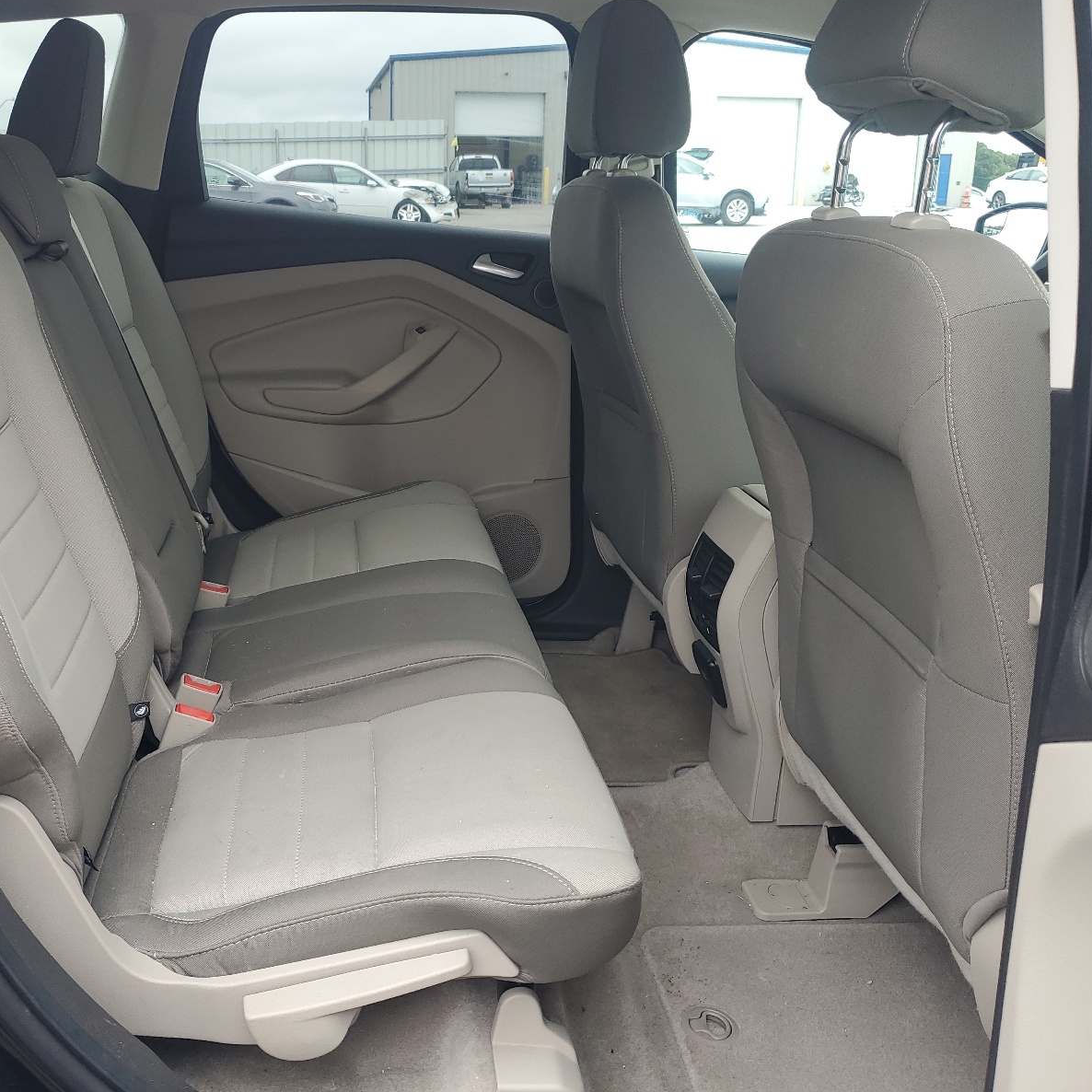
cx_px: 441
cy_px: 540
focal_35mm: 31
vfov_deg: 52.5
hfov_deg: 52.2
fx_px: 1106
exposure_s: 1/135
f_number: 1.5
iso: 50
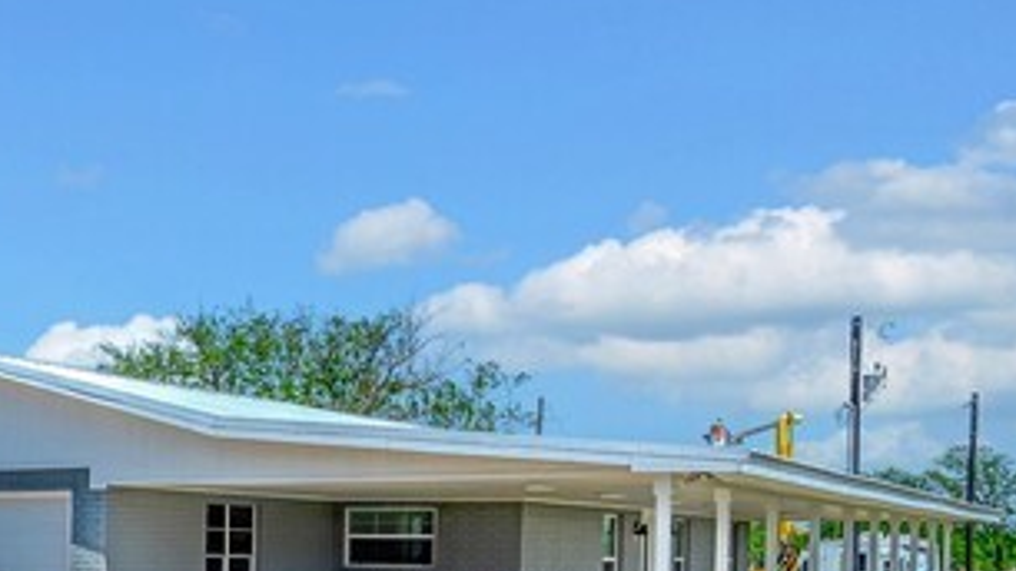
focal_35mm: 56
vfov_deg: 20.7
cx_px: -568
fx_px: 1508
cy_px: 583
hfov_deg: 25.8
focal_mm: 16
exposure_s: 1/640
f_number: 8
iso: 100
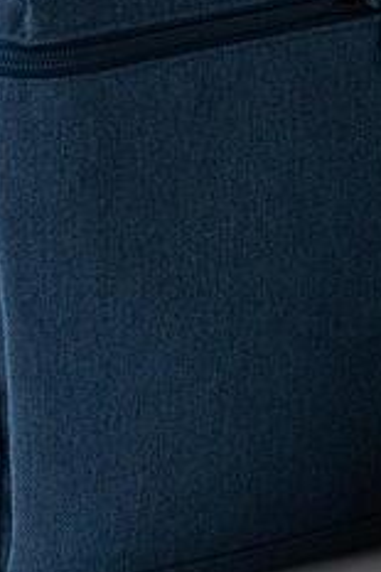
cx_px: 295
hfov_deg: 7.4
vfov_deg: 10.9
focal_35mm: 186
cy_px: -92
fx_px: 2957
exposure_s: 1/250
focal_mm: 50
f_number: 5.6
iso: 1000
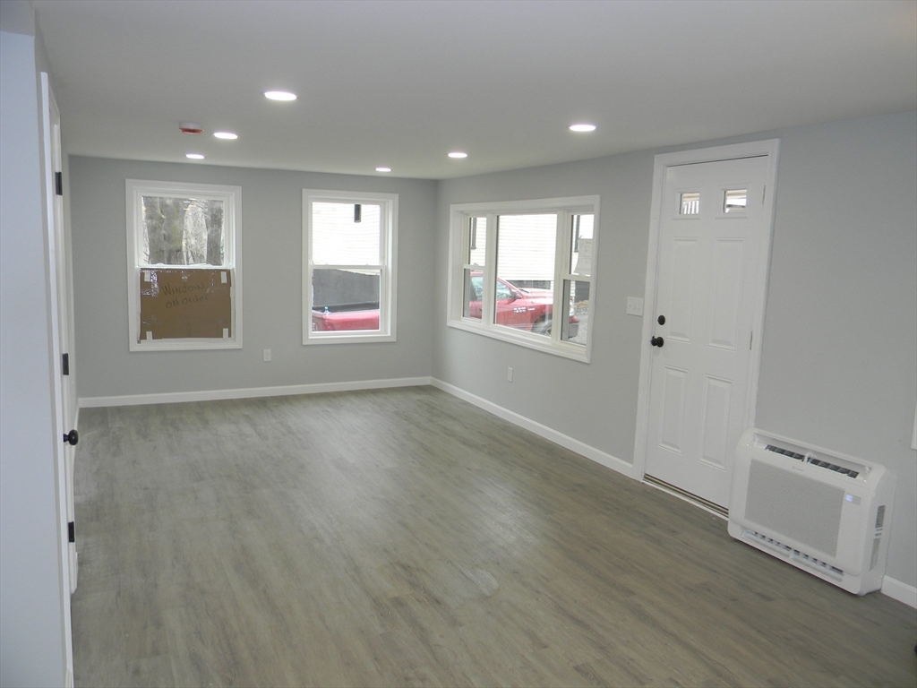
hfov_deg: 63.4
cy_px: 344
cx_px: 458
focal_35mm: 28
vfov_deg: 49.7
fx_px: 742
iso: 85
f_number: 3.5
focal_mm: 5
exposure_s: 1/30
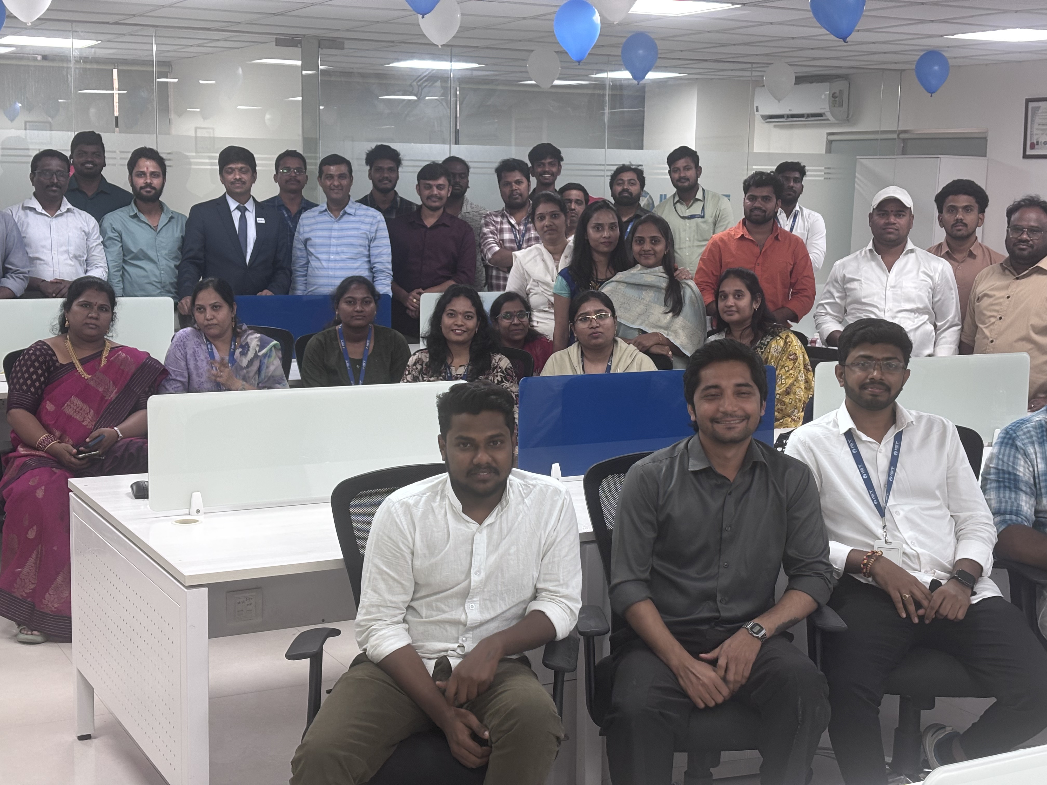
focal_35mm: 52
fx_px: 1573
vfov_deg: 28.0
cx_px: 524
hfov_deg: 36.8
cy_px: 392
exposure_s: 1/50
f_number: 1.6
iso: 64
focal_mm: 5.96
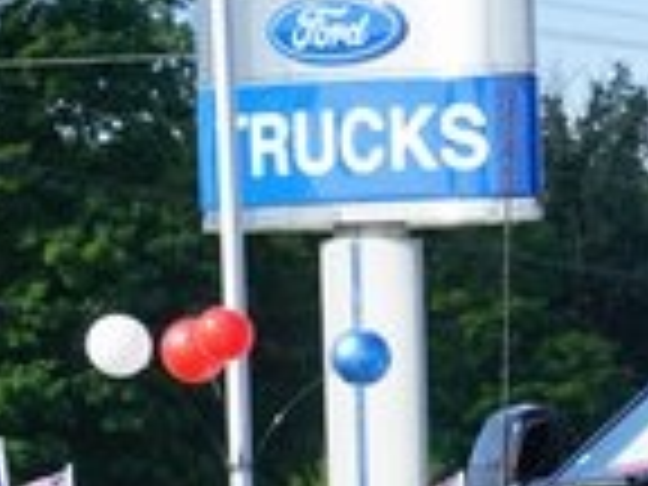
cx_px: 1269
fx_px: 5915
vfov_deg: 4.7
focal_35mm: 316
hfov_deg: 6.1
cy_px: 803
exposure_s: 1/100
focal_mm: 74
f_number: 10
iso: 100
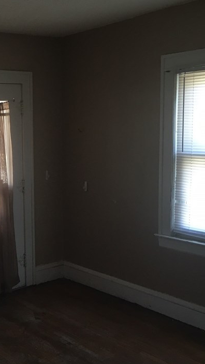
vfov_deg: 44.6
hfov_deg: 24.4
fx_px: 444
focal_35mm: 46
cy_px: 188
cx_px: -14
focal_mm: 4.15
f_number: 2.2
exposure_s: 1/30
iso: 40
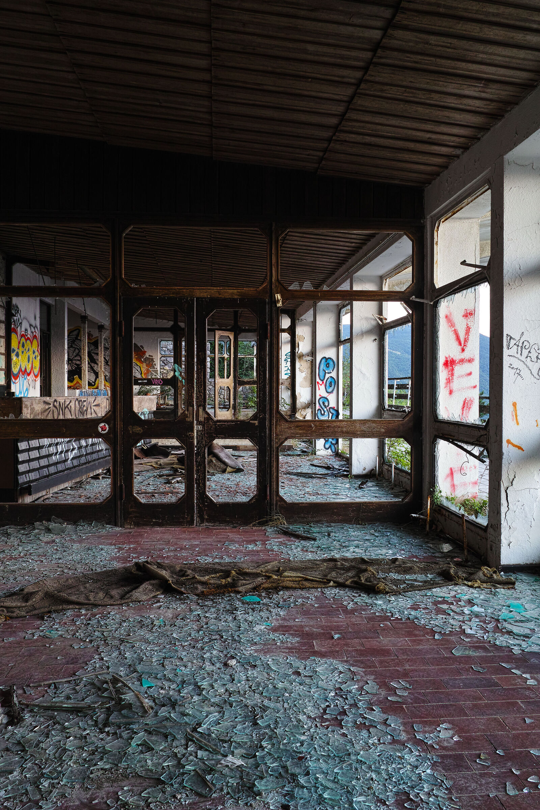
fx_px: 630
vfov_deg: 65.5
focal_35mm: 28
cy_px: 405
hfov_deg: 46.4
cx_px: 270
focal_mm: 19
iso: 100
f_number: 11
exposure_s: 8
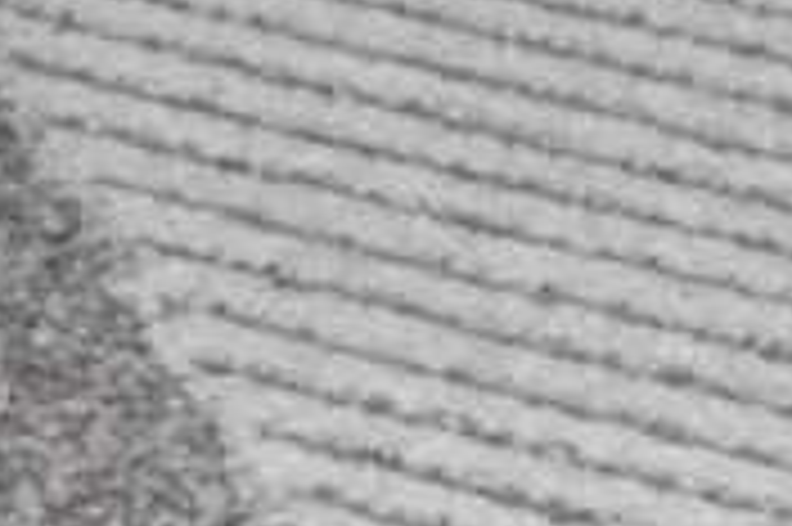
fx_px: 17034
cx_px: 2246
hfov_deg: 2.6
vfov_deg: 1.8
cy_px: 1582
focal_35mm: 775
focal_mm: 70
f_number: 25
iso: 500
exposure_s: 1/200
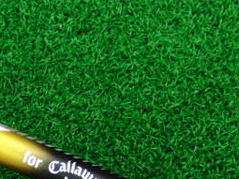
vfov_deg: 15.8
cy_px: 141
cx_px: -11
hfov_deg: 20.3
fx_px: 642
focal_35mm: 93
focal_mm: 6.42
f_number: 3.6
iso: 400
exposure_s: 1/40
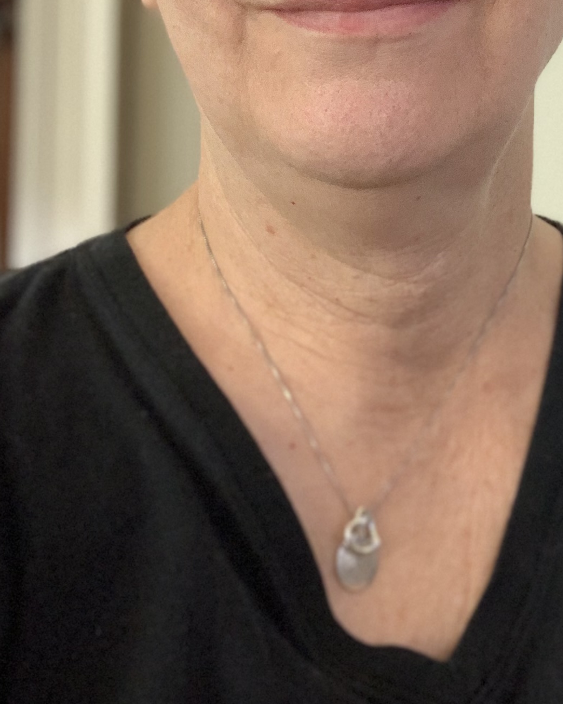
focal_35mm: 74
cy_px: 95
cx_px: 405
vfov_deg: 25.1
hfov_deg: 20.6
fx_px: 1541
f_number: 2.2
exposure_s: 1/35
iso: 200
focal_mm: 2.87
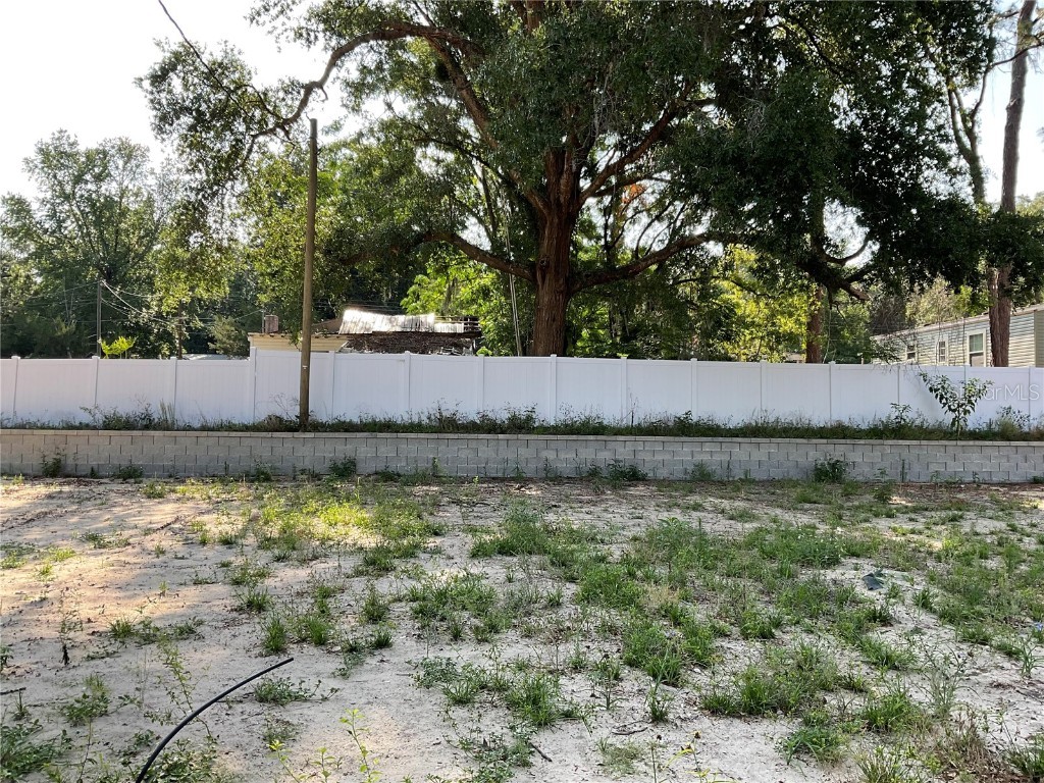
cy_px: 392
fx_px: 875
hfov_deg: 61.7
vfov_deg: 48.2
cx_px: 522
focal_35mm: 29
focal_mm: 3
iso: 16
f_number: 1.8
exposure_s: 1/346
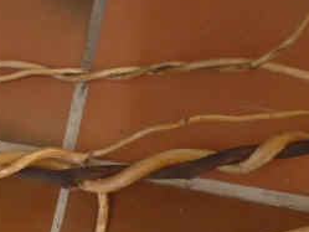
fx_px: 1027
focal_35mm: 115
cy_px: 159
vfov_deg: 12.9
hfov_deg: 17.1
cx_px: 120
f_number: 3.1
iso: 100
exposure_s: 1/320
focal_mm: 5
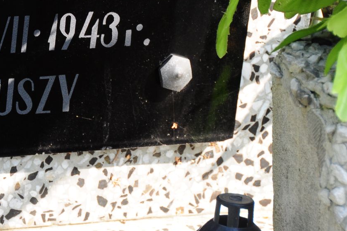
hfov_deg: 6.7
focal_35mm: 307
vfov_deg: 4.5
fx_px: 2956
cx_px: -43
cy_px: -35
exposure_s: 1/100
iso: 250
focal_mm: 80
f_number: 7.1
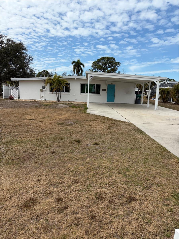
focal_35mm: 26
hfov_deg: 53.1
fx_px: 179
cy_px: 120
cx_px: 90
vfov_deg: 67.3
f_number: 1.6
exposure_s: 1/6329
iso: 64
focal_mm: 5.96
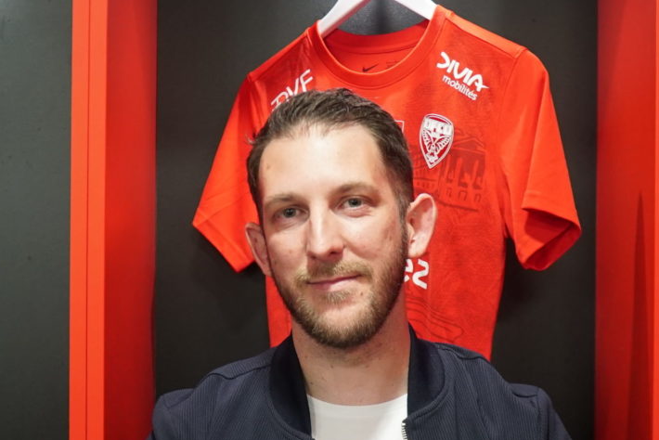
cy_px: 288
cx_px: 342
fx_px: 1373
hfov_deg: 27.0
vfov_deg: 18.2
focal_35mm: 75
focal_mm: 35
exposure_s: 1/60
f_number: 4
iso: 2000
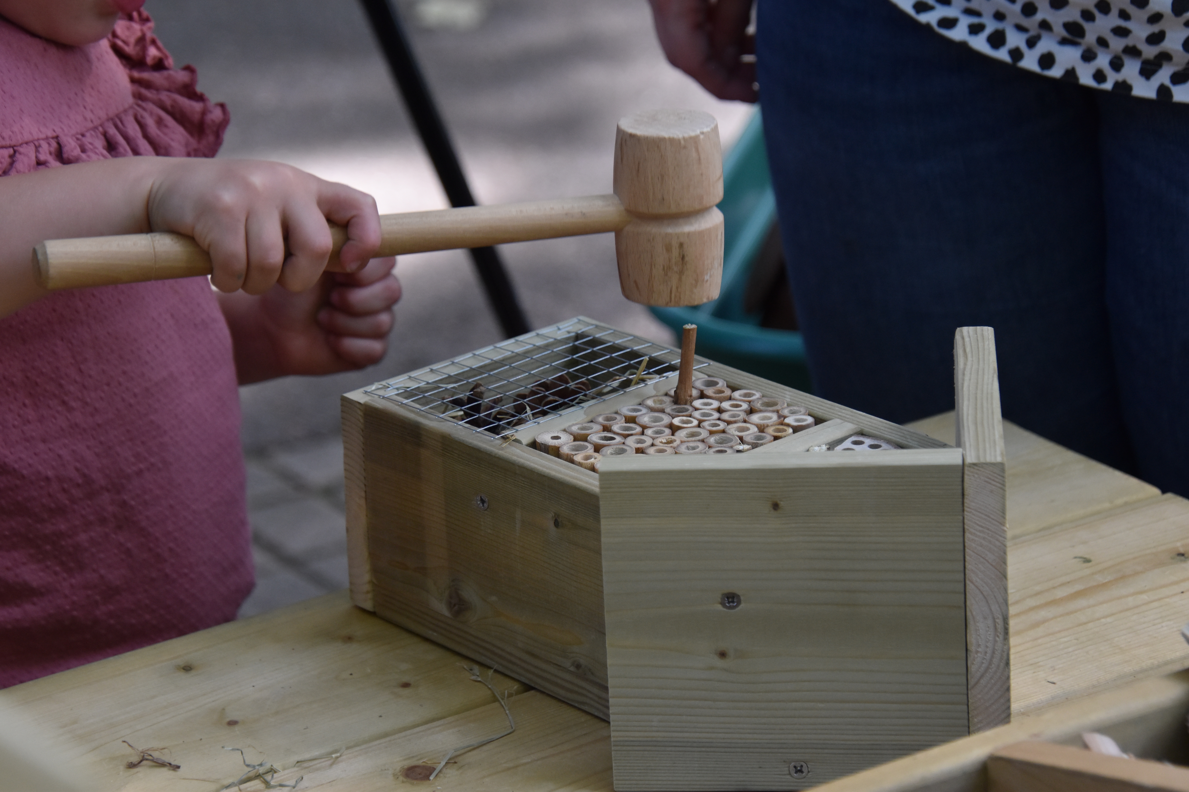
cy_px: 396
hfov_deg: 15.9
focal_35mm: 129
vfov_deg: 10.6
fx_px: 4260
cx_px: 594
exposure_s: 1/500
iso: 900
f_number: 5
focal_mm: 86
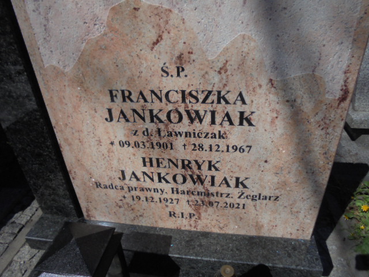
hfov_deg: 67.3
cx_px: 184
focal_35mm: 26
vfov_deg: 53.1
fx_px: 277
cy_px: 138
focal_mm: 4.6
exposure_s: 1/200
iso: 100
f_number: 11.5
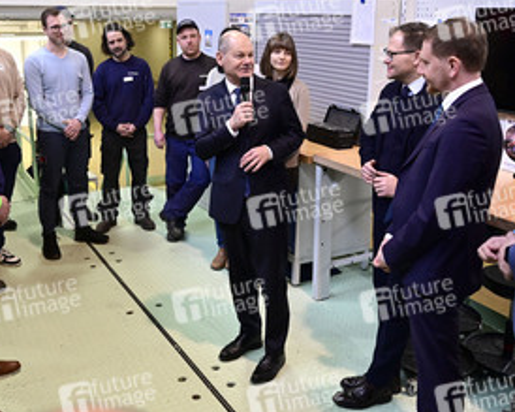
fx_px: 564
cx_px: 245
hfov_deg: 49.1
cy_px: 160
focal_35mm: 37
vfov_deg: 39.9
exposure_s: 1/320
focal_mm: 24
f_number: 3.2
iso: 3200
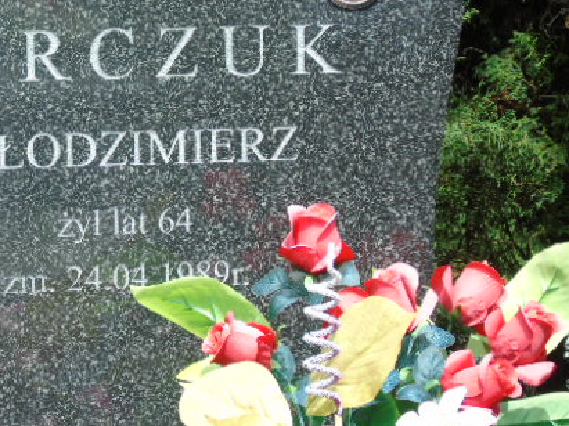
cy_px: 201
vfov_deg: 7.7
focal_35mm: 193
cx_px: 173
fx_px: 3172
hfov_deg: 10.2
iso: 80
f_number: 4.6
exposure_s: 1/160
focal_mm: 22
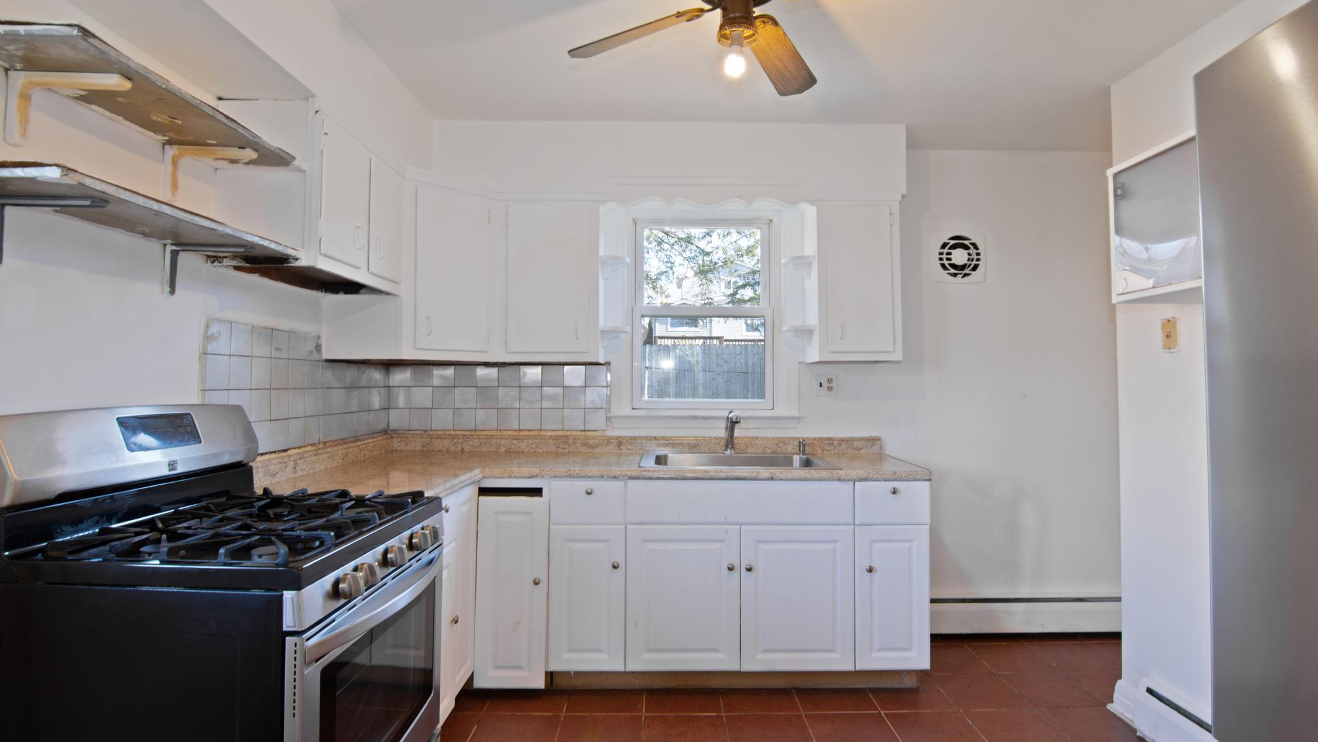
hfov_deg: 94.2
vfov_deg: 62.4
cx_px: 668
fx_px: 613
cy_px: 366
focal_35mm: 18
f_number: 8
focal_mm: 11
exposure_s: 1/1.25
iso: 100
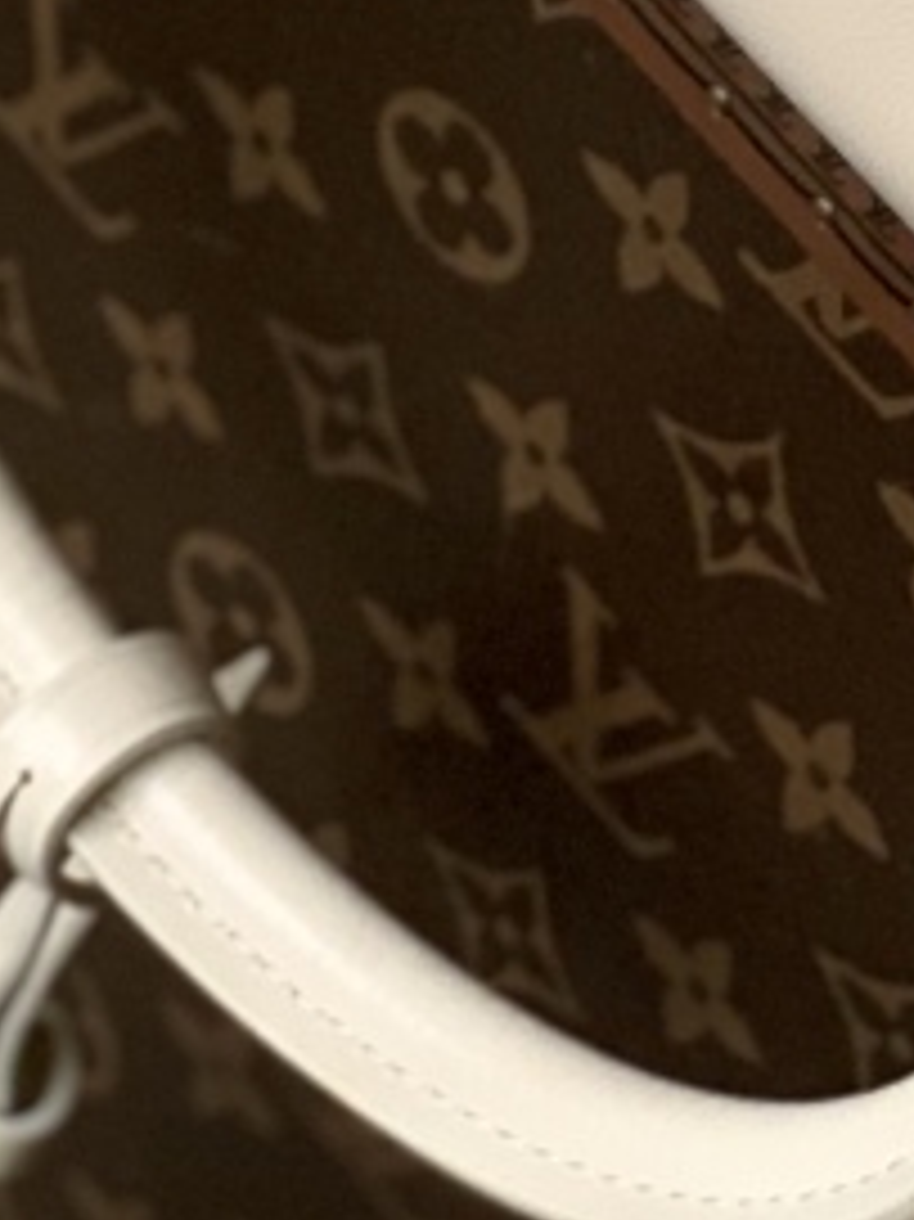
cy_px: -1427
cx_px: 1225
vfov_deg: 6.9
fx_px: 9724
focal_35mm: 276
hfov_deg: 5.3
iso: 64
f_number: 2.4
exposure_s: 1/122
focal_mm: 6
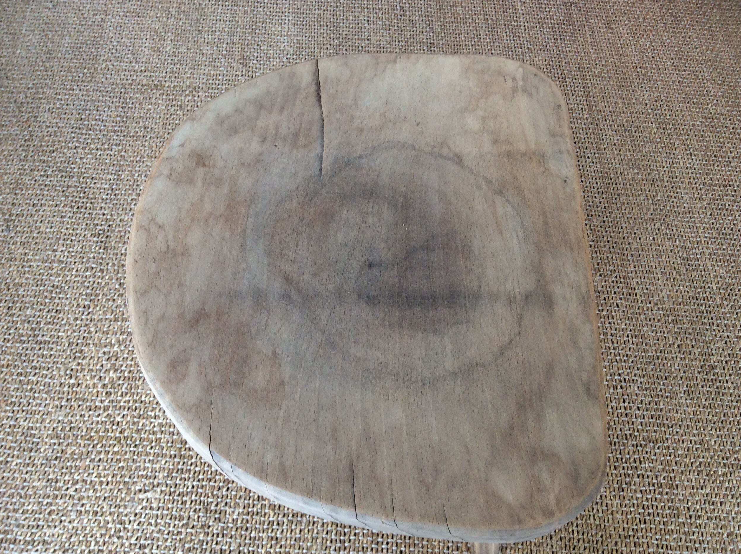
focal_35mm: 33
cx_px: 365
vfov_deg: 42.8
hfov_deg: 55.4
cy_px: 283
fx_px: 705
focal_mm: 3.3
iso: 64
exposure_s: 1/25
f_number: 2.4
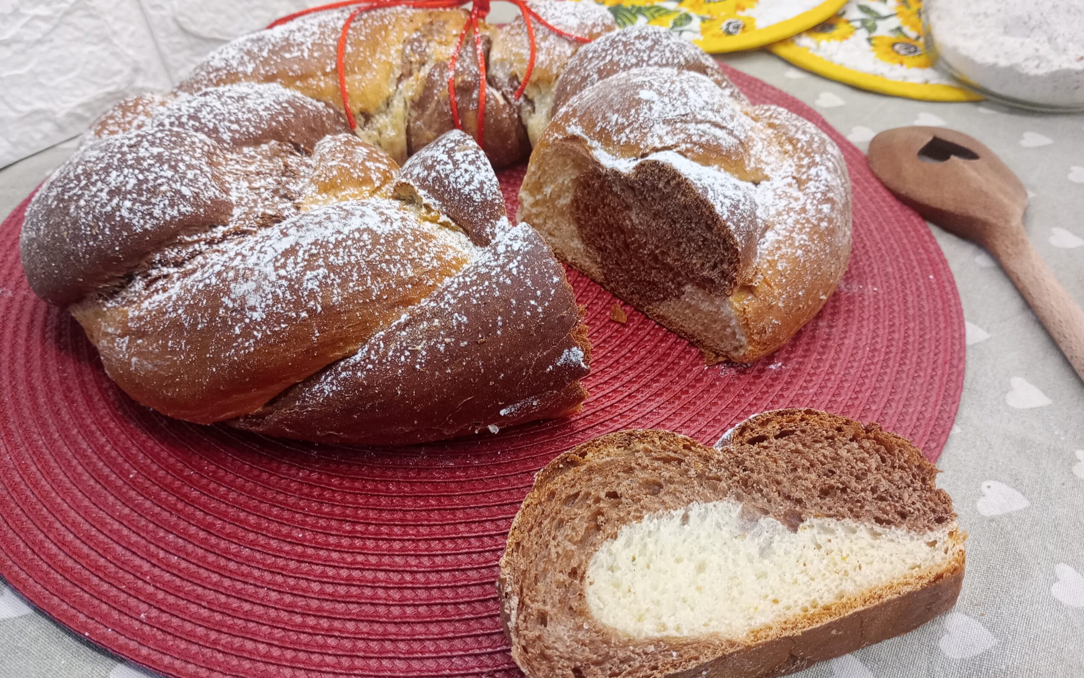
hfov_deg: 62.9
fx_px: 886
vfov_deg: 41.8
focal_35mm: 30
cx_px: 546
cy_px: 333
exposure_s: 1/33.3
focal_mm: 4.27
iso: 755
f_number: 1.8
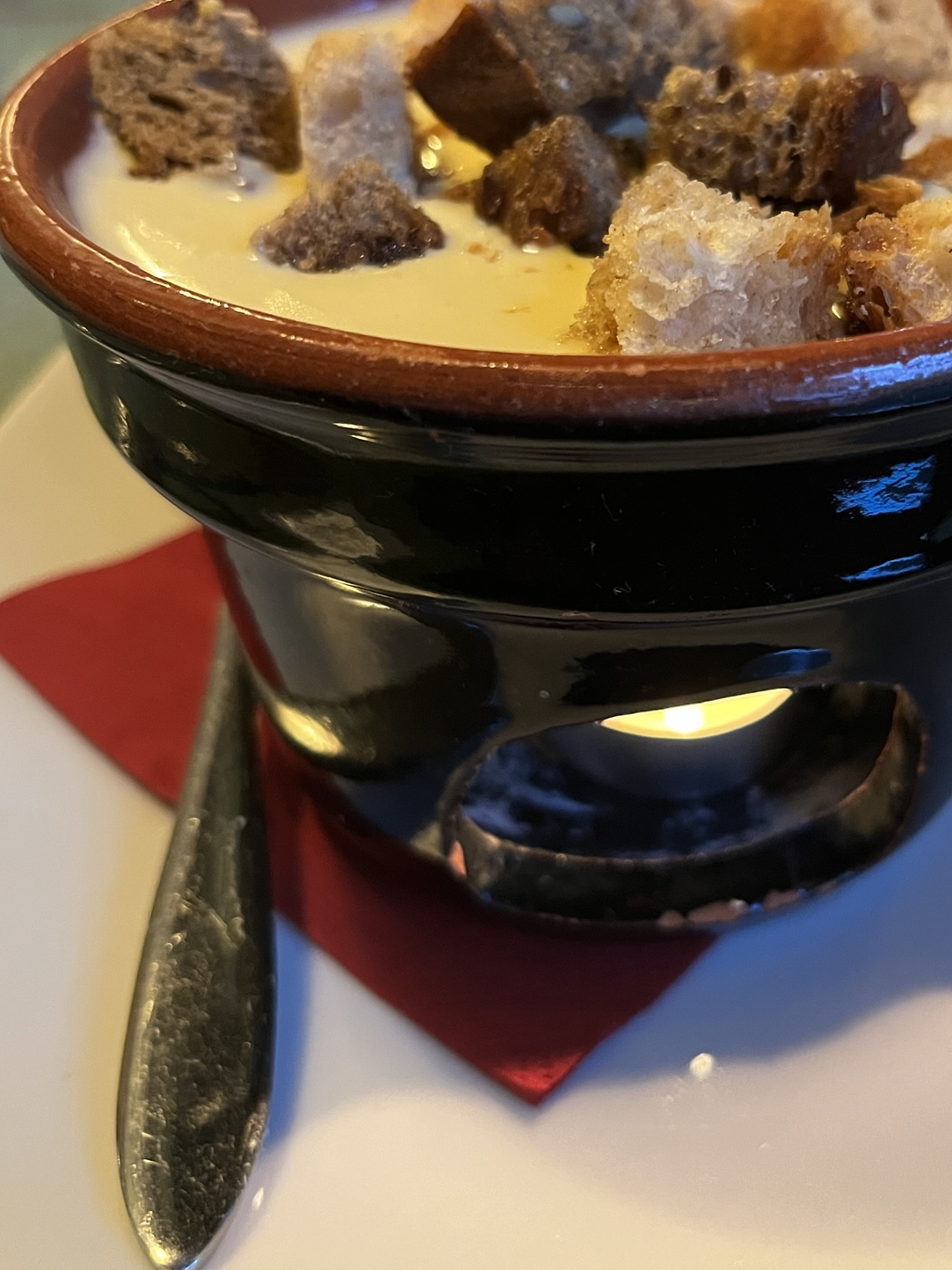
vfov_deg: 51.0
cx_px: 636
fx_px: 1320
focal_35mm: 36
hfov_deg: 39.2
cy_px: 497
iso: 500
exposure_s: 1/33
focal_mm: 5.1
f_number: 1.6
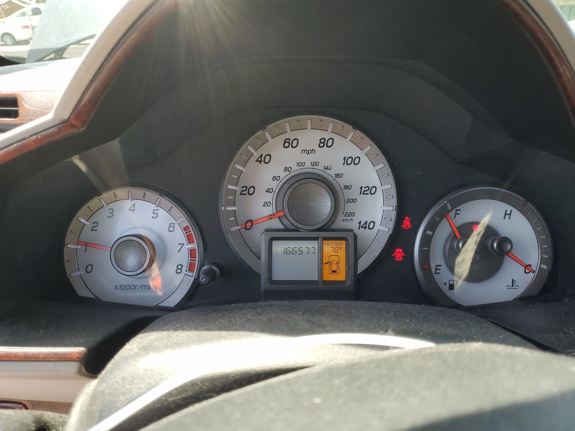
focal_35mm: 26
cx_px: 288
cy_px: 216
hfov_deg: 67.3
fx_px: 432
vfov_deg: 53.1
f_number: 1.5
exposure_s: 1/278
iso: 50
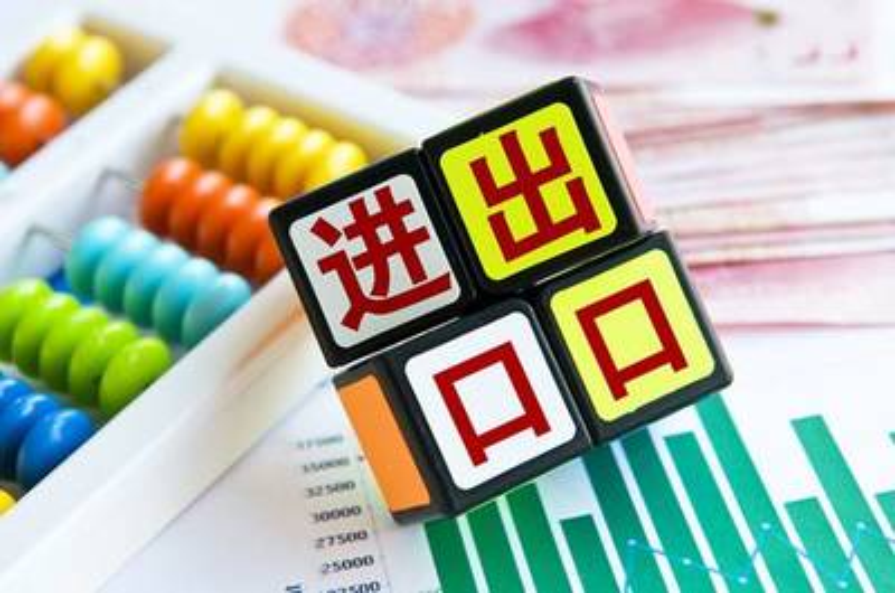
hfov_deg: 24.7
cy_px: 296
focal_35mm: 82
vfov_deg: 16.5
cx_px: 448
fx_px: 2047
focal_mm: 55
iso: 500
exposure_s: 1/100
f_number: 5
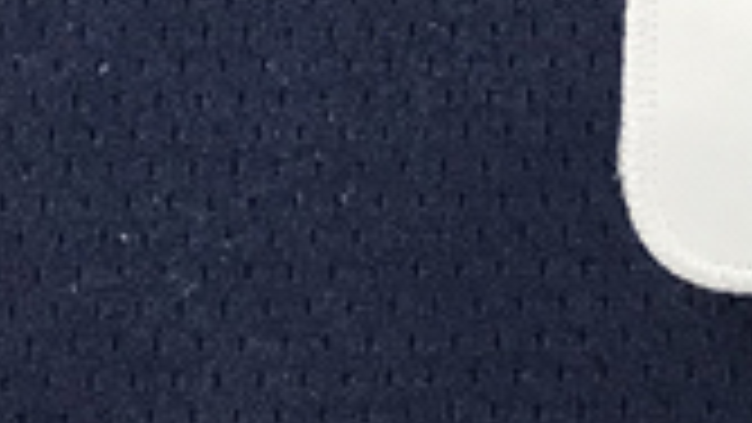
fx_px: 2912
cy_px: -900
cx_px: 946
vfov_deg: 7.3
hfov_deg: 14.2
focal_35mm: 146
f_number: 1.8
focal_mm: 3.99
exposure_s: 1/99
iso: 32
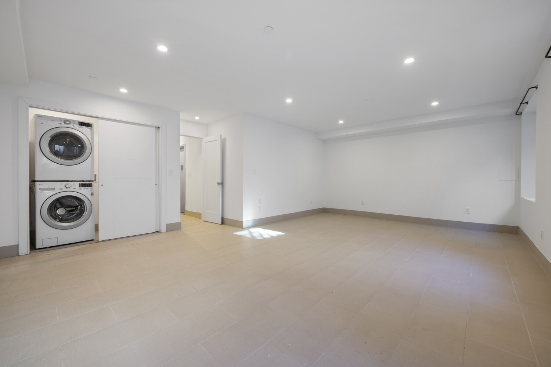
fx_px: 214
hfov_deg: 104.3
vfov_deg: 81.2
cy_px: 184
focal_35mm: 14
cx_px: 276
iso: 320
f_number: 8
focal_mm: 14
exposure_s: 1.3
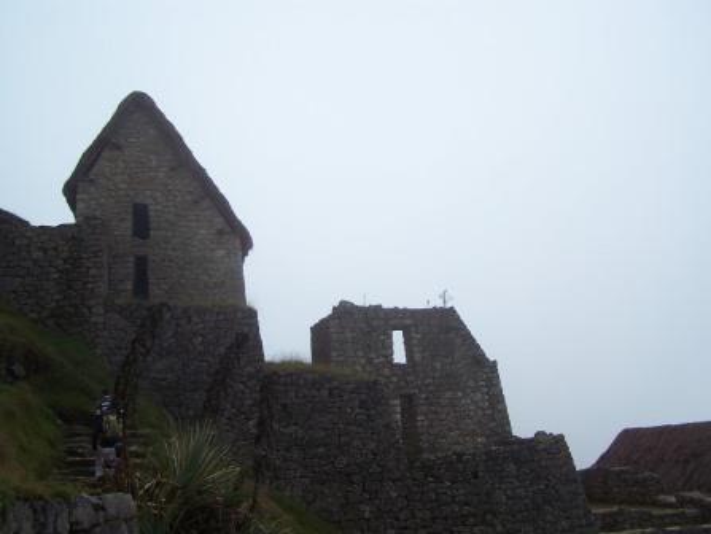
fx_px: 822
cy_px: 267
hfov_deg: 46.8
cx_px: 356
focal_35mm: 40
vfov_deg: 36.0
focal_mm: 6.7
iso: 80
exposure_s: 1/500
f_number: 2.8
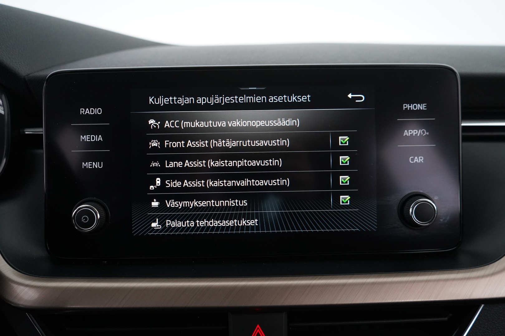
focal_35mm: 28
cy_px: 168
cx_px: 252
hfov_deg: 65.5
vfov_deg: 46.4
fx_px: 393
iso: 4000
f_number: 4
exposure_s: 1/60
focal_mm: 28
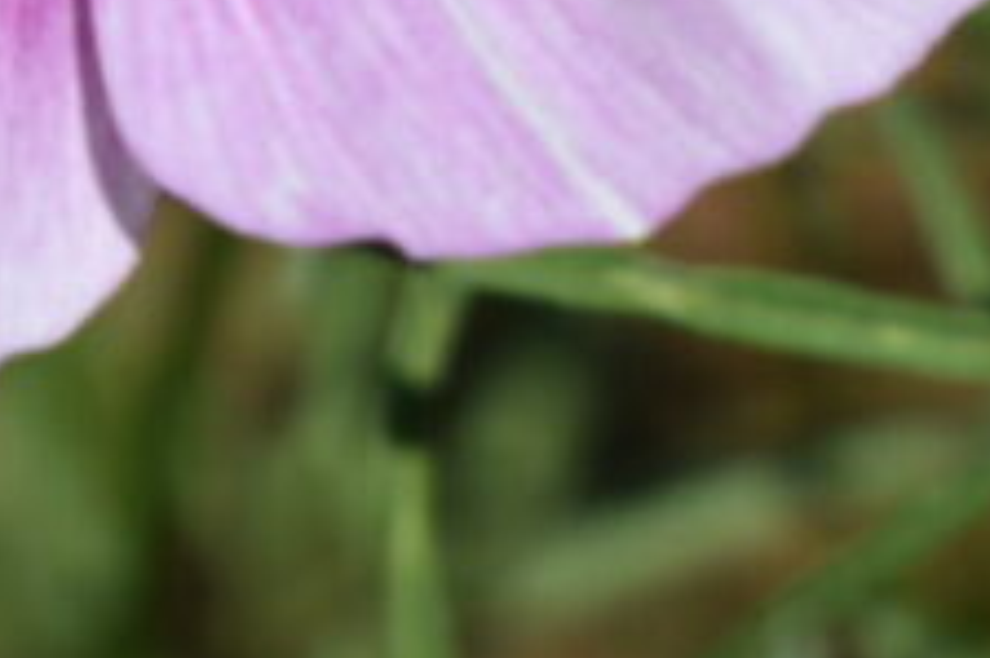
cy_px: -824
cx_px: 119
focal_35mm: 377
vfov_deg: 3.6
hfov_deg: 5.5
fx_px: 10367
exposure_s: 1/320
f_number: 9
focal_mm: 55
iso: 100
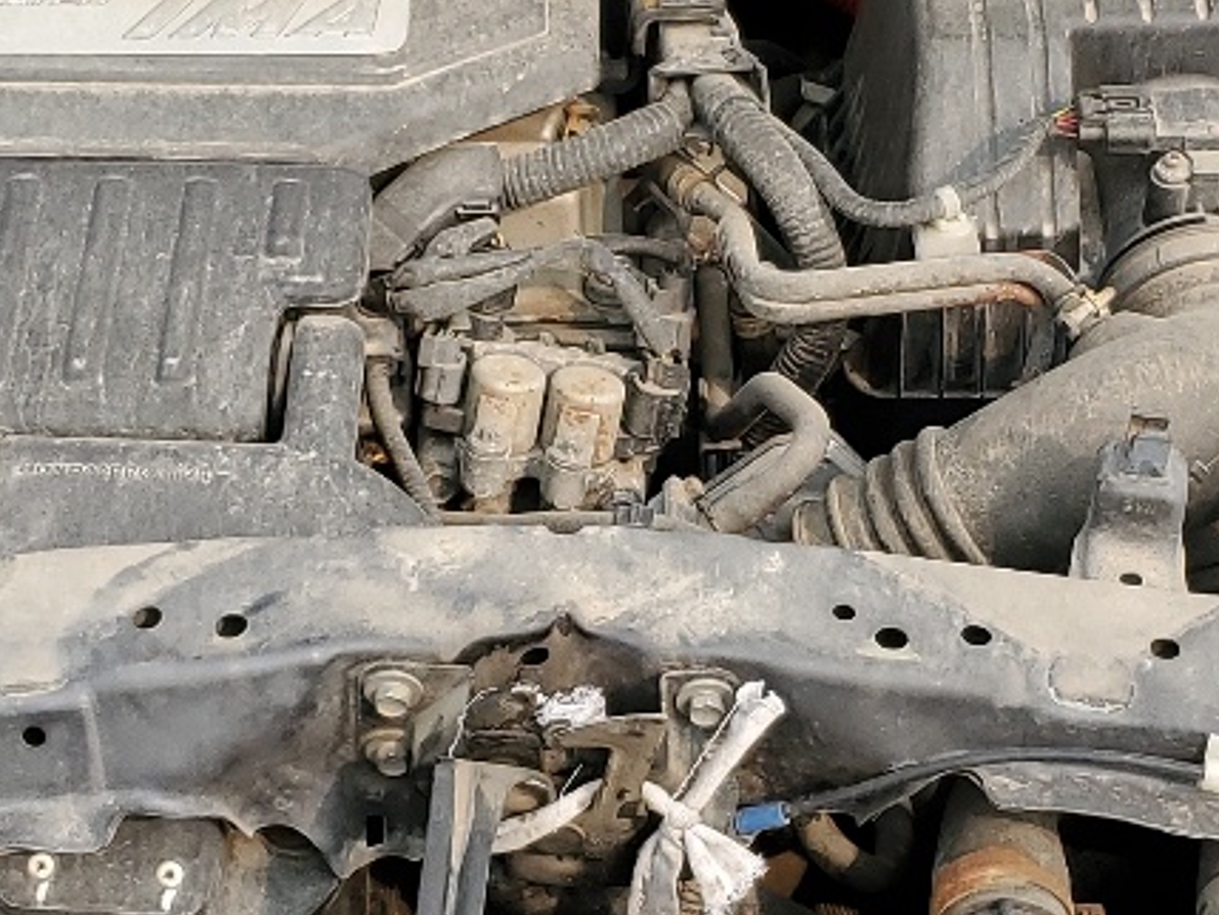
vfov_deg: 15.2
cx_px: 676
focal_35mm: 97
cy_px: 375
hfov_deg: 20.2
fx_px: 3417
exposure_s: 1/1250
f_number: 1.5
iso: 50
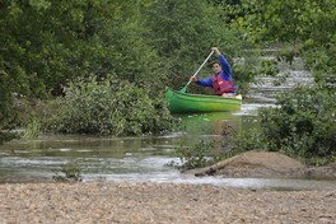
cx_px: 137
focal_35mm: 318
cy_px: 95
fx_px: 2968
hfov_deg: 6.5
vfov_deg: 4.3
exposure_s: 1/400
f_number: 7.1
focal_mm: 200
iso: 800
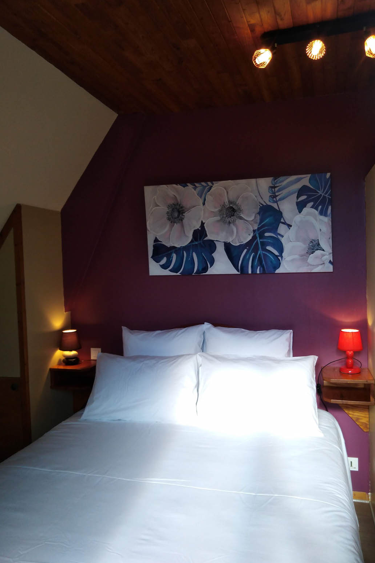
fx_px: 437
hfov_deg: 46.4
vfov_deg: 65.5
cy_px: 282
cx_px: 198
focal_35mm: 28
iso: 153
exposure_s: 1/100
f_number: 2.2
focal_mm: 3.46
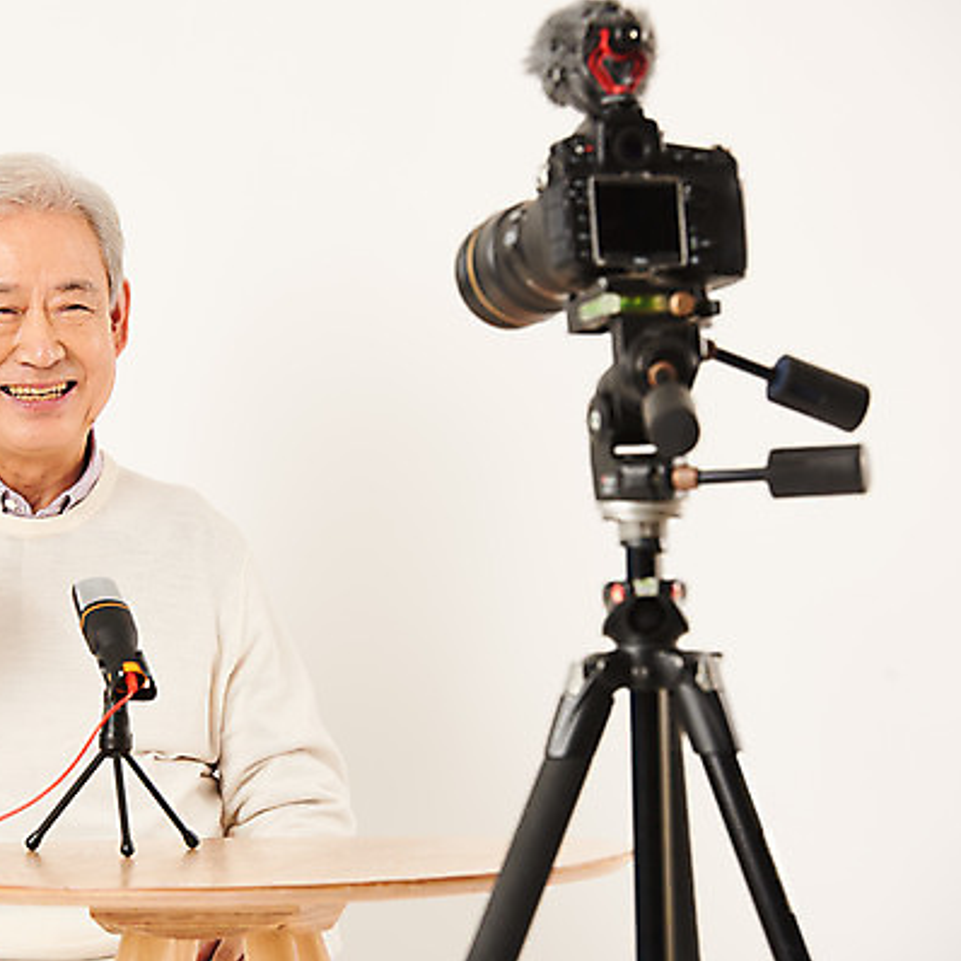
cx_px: 320
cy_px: 480
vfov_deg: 7.4
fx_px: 7444
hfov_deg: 7.4
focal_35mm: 237
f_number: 7.1
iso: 100
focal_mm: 185
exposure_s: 1/125
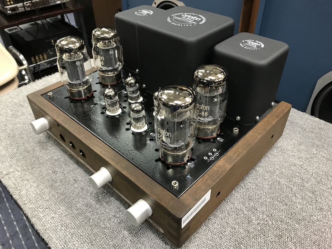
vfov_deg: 49.7
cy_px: 124
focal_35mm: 28
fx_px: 269
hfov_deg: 63.4
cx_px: 166
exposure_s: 1/15
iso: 40
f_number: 1.8
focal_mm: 3.99
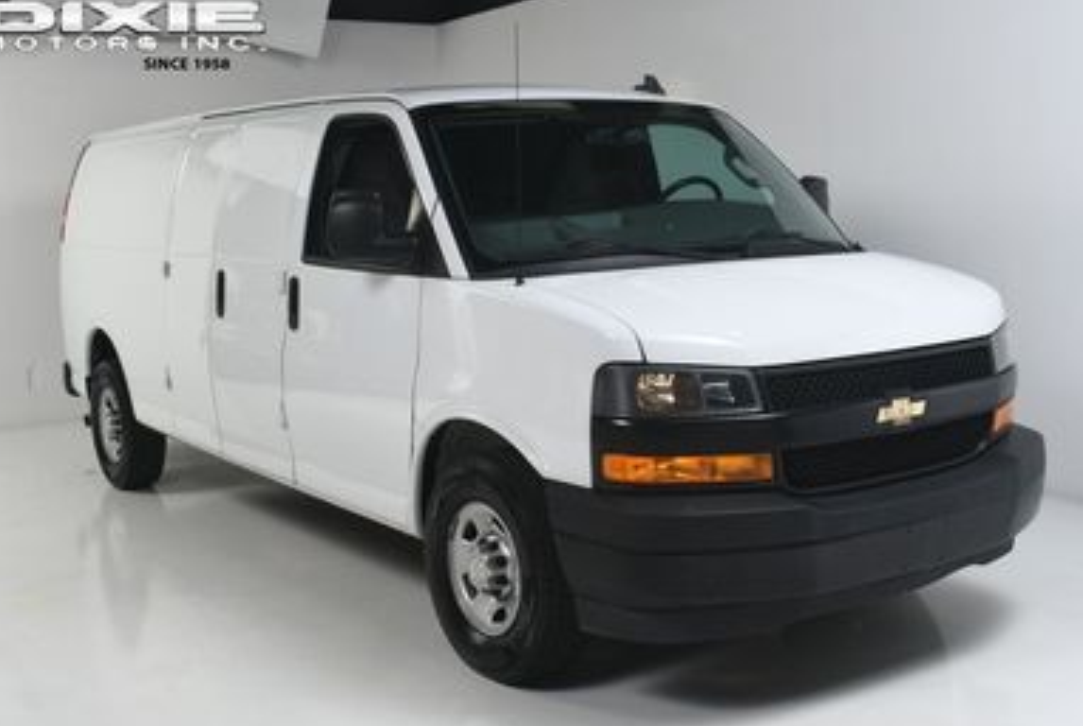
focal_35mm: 44
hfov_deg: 44.4
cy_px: 369
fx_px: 1326
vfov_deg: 30.6
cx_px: 522
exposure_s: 1/160
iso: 100
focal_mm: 21
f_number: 13
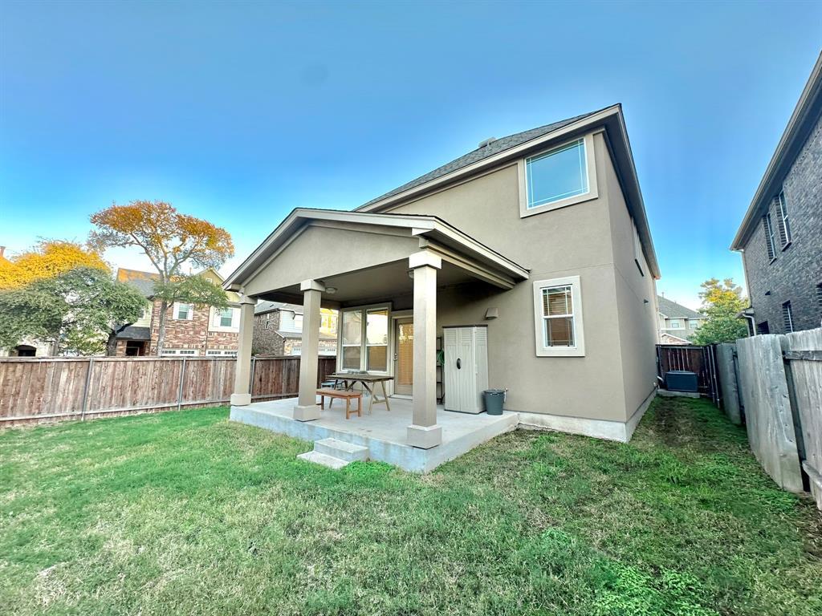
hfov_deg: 102.1
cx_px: 411
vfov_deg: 85.7
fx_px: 332
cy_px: 308
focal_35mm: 14
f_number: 2.2
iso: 64
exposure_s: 1/99
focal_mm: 2.22
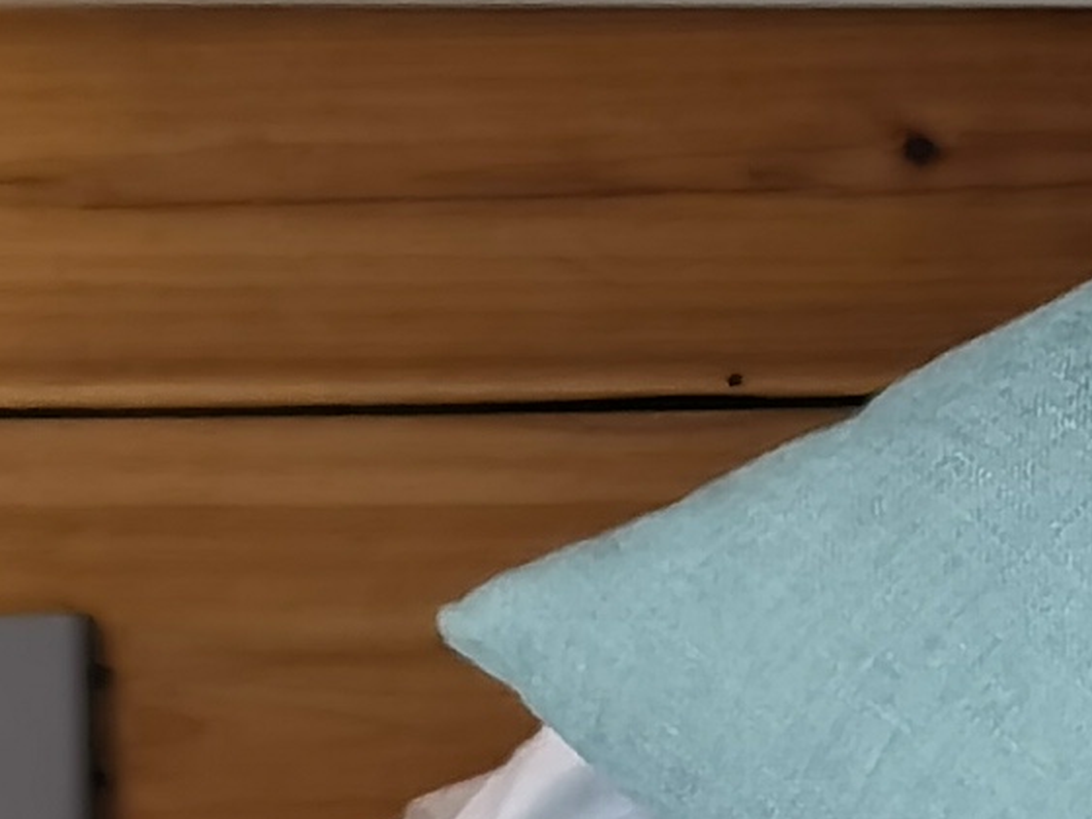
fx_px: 11546
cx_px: 1948
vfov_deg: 4.1
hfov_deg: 5.3
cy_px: 595
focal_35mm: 366
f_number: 1.8
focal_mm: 5.54
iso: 50
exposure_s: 1/197
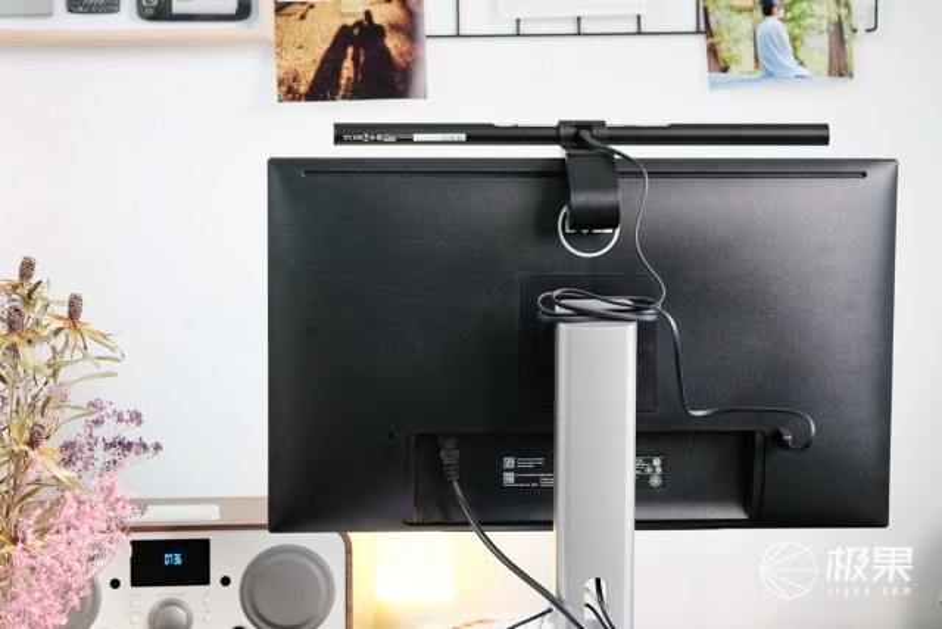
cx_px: 471
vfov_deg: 15.2
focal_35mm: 90
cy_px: 314
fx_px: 2355
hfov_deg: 22.6
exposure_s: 1/13
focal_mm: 60
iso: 800
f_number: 3.6
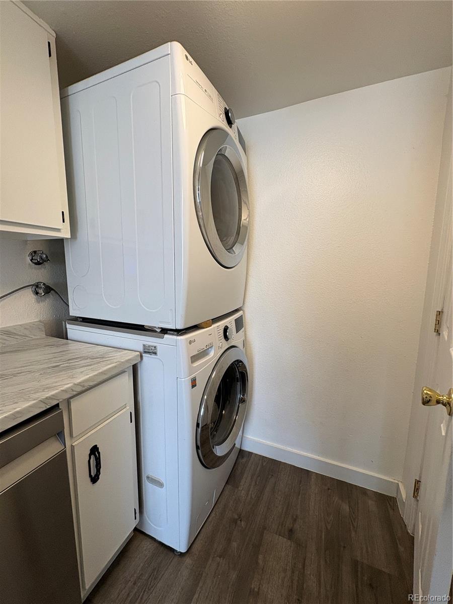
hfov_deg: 85.7
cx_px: 226
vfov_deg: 102.1
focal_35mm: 14
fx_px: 244
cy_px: 302
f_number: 2.2
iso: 125
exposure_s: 1/120
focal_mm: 2.22
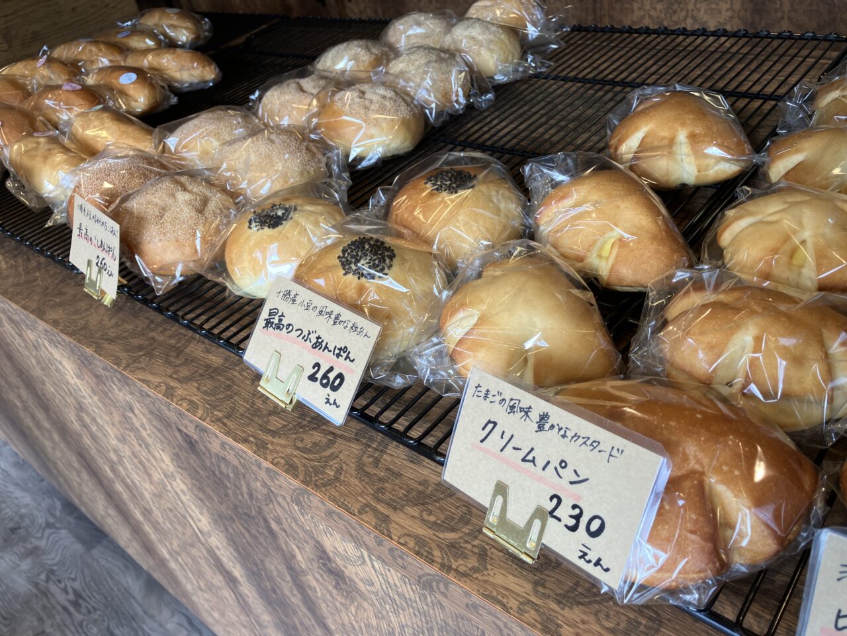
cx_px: 424
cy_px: 318
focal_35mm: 28
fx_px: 685
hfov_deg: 63.4
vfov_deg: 49.7
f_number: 1.8
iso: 32
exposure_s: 1/121
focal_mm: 3.99
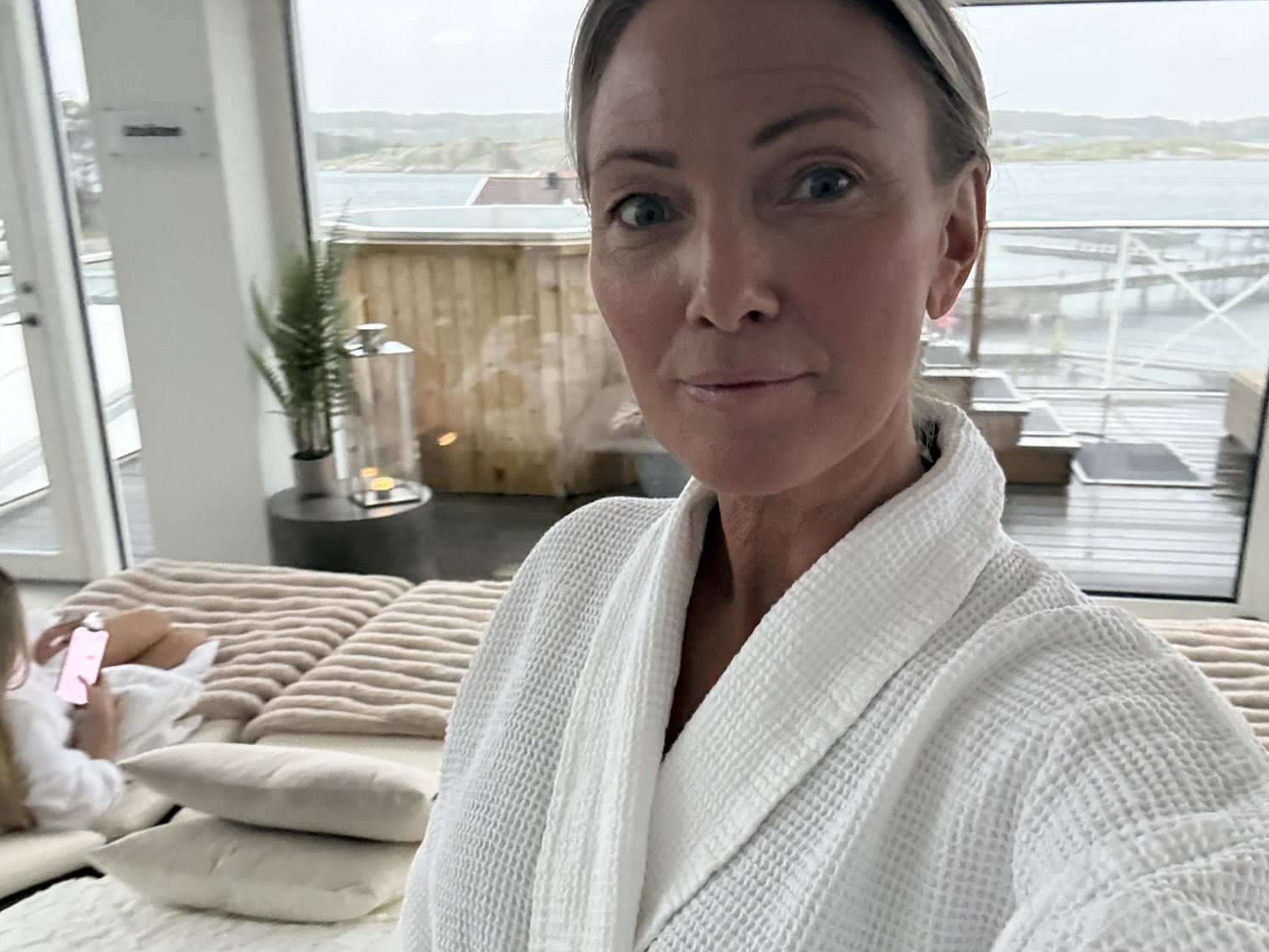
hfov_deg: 58.4
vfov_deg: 45.4
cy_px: 526
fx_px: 1136
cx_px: 640
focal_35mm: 31
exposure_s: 1/33
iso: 250
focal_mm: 2.69
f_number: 1.9
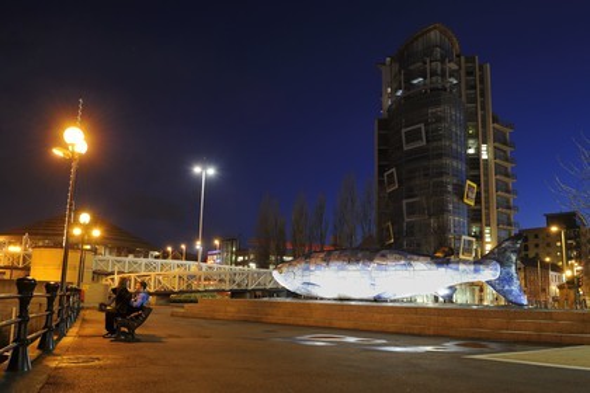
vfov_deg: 53.1
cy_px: 196
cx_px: 295
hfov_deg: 73.7
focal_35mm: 24
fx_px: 393
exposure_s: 1/3.33
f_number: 6.3
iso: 1600
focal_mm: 24
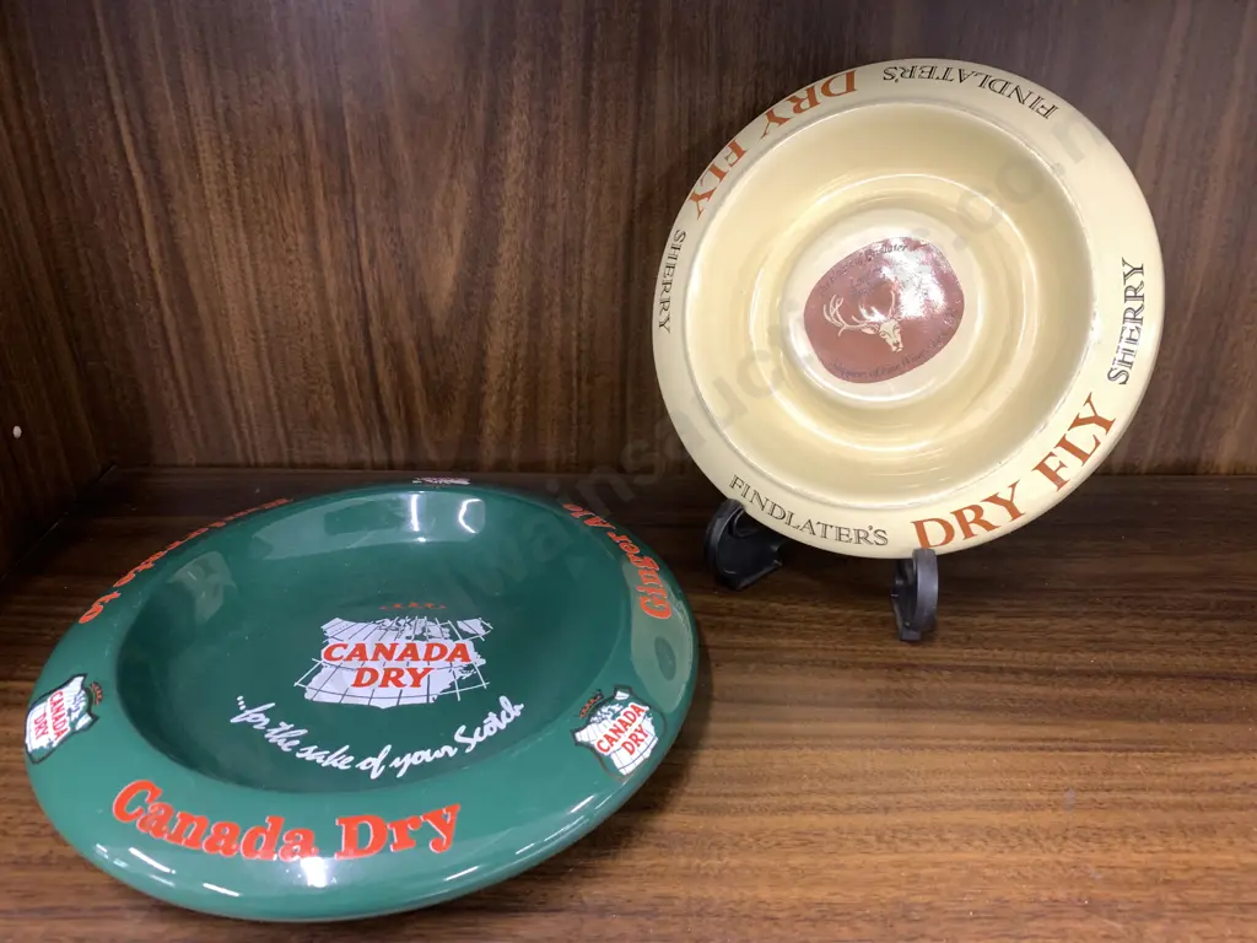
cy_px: 472
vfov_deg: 53.1
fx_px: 944
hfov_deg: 67.3
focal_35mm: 26
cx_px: 628
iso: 250
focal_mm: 4.25
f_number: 1.8
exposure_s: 1/50
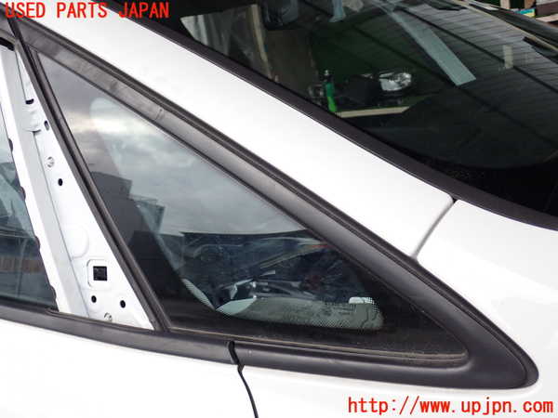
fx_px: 613
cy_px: 209
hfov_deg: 49.0
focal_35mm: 38
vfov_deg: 37.7
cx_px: 279
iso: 125
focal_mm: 6.83
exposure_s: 1/125
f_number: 2.7
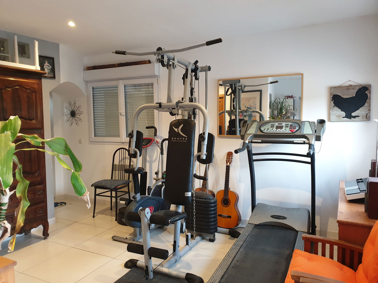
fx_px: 284
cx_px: 189
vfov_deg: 53.1
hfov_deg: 67.3
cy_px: 142
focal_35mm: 26
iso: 320
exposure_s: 1/33
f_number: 2.4
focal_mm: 4.3
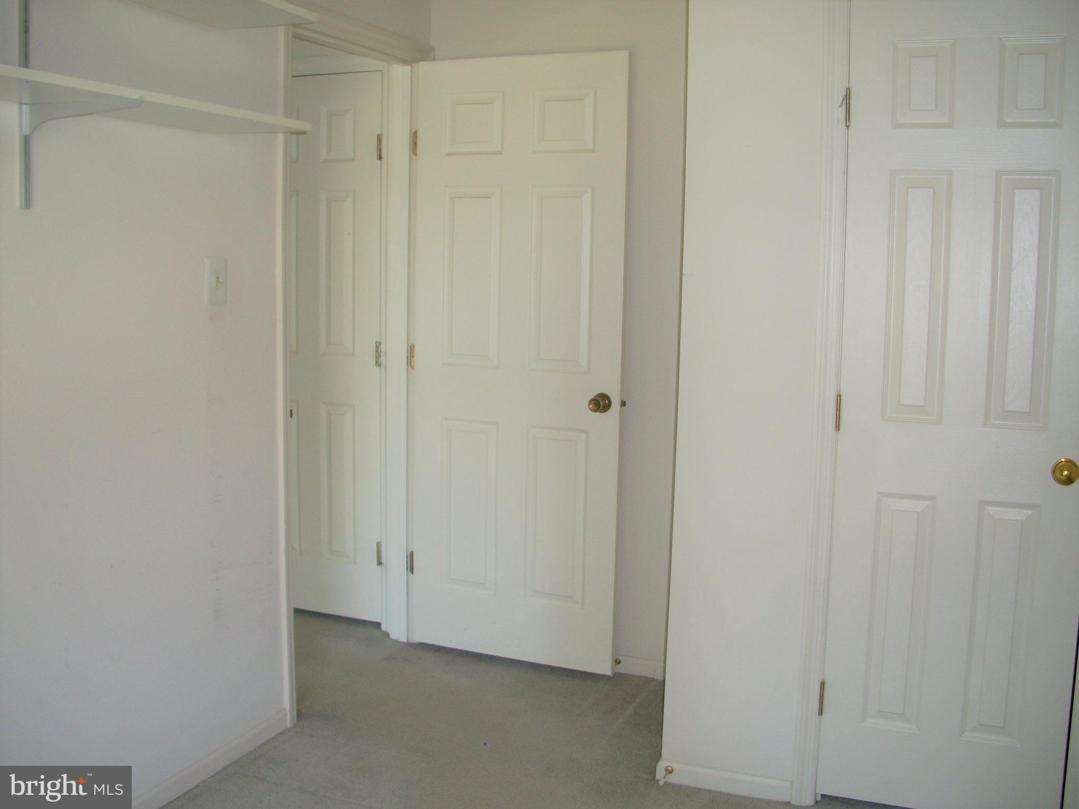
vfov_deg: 40.7
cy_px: 404
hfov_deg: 52.6
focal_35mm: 35
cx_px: 540
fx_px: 1091
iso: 80
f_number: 3.1
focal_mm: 6.3
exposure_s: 1/30
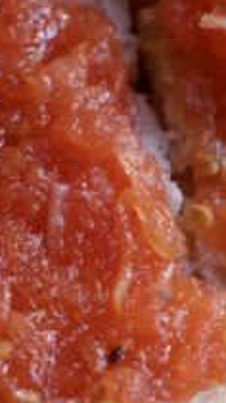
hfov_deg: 6.8
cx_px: 2
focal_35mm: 179
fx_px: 1909
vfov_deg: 12.0
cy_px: 233
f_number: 3.2
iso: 2500
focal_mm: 35
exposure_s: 1/250
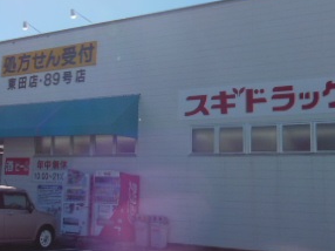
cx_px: 111
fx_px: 541
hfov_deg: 34.1
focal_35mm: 56
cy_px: 86
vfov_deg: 25.9
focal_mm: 4.5
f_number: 3.5
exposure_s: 1/1500
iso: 125
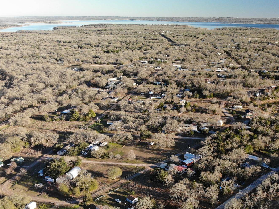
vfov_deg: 38.3
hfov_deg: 49.3
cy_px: 137
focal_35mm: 37
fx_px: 298
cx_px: 186
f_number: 2.8
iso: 209
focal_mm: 4.5
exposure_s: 1/121
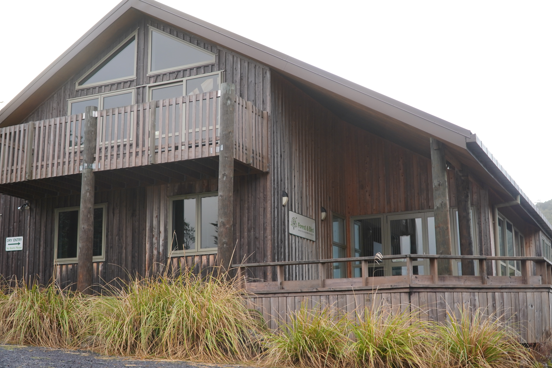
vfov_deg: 30.8
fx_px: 667
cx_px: 276
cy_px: 184
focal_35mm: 44
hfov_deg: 45.0
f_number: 4
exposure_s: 1/60
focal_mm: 29
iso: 250
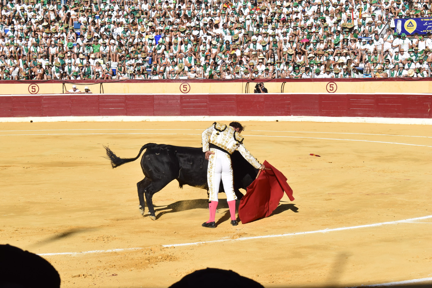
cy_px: 144
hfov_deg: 24.6
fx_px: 990
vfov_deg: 16.6
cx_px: 216
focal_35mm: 82
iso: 400
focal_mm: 55
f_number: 13
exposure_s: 1/640
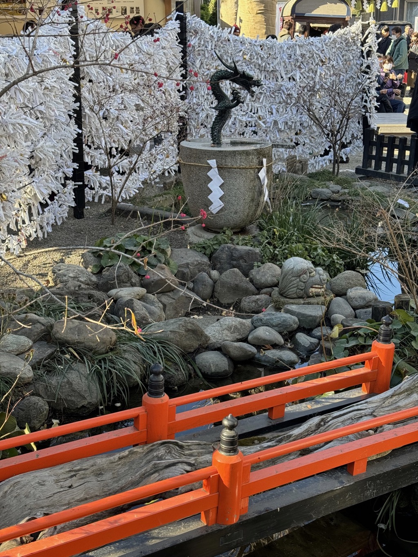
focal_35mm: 48
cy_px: 278
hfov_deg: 30.3
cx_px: 209
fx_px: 773
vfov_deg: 39.7
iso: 64
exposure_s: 1/250
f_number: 1.78
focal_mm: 6.86
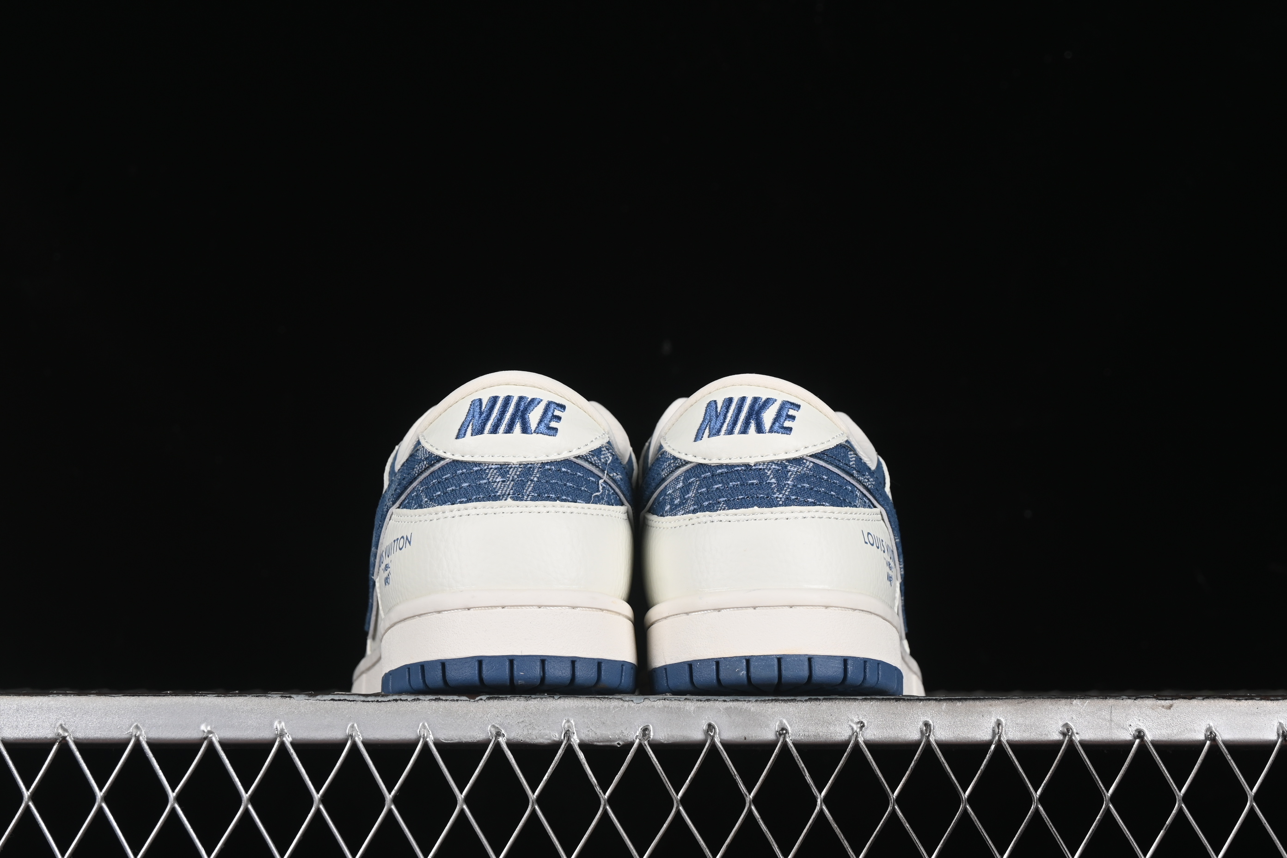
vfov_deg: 18.2
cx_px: 644
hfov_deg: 27.0
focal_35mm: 75
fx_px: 2681
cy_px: 429
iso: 160
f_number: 8
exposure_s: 1/80
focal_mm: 50
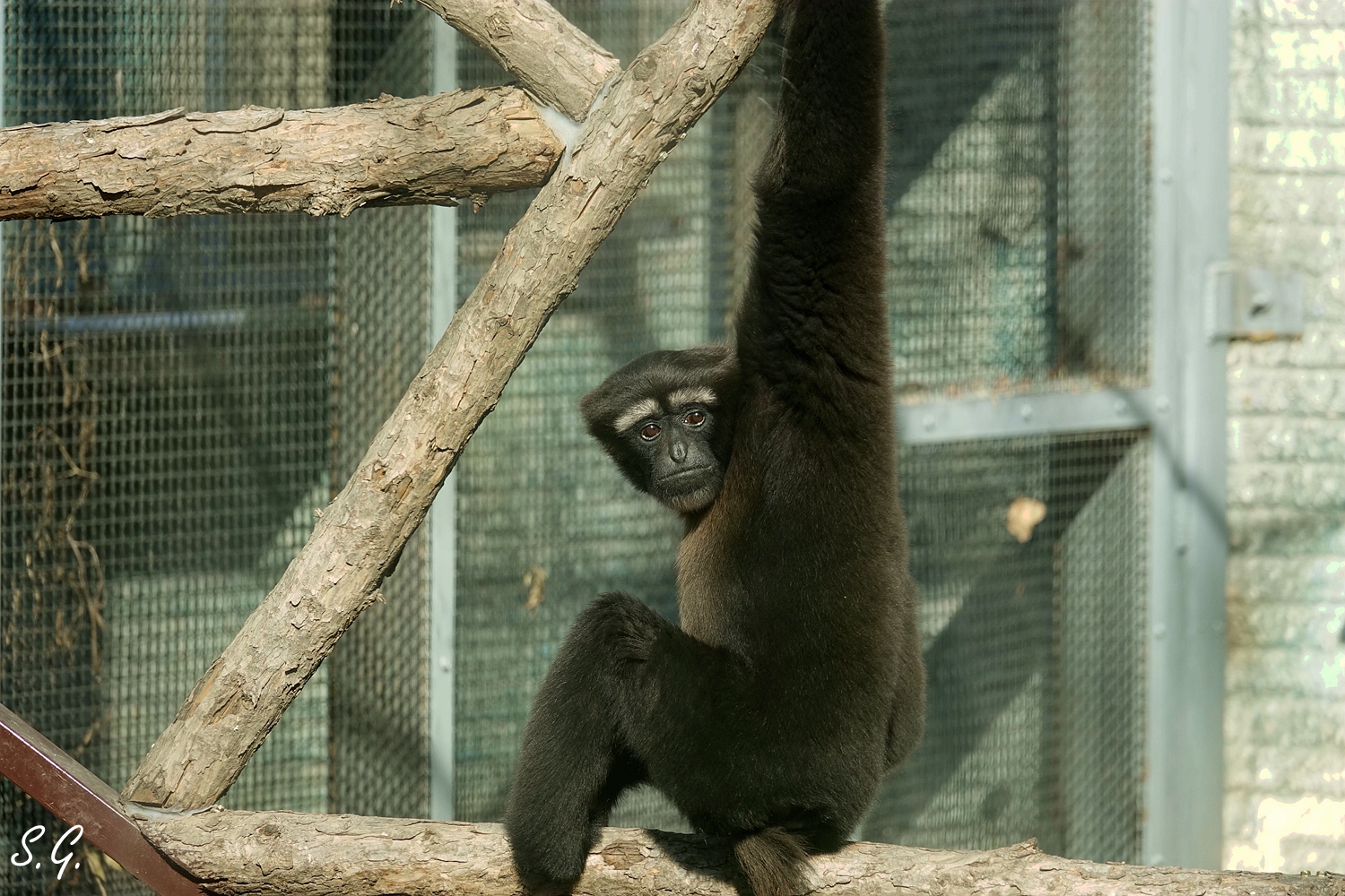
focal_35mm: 320
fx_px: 11955
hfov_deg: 6.4
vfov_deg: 4.3
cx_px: 672
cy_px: 448
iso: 125
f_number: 4
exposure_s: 1/250
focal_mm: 117.29
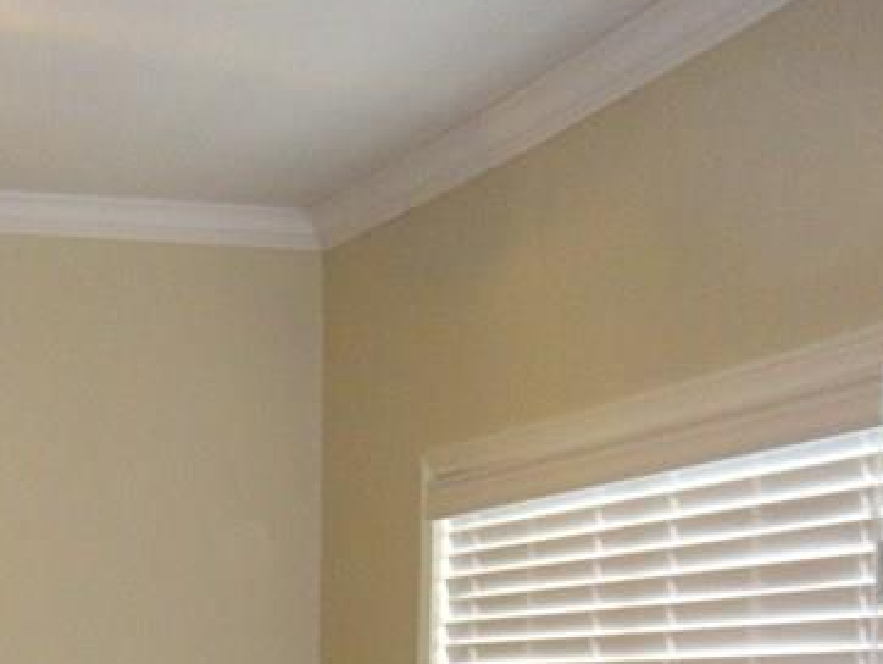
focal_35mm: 99
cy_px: 754
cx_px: -215
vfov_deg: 14.6
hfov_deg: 18.6
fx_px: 2527
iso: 400
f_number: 3.8
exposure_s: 1/30
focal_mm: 5.9
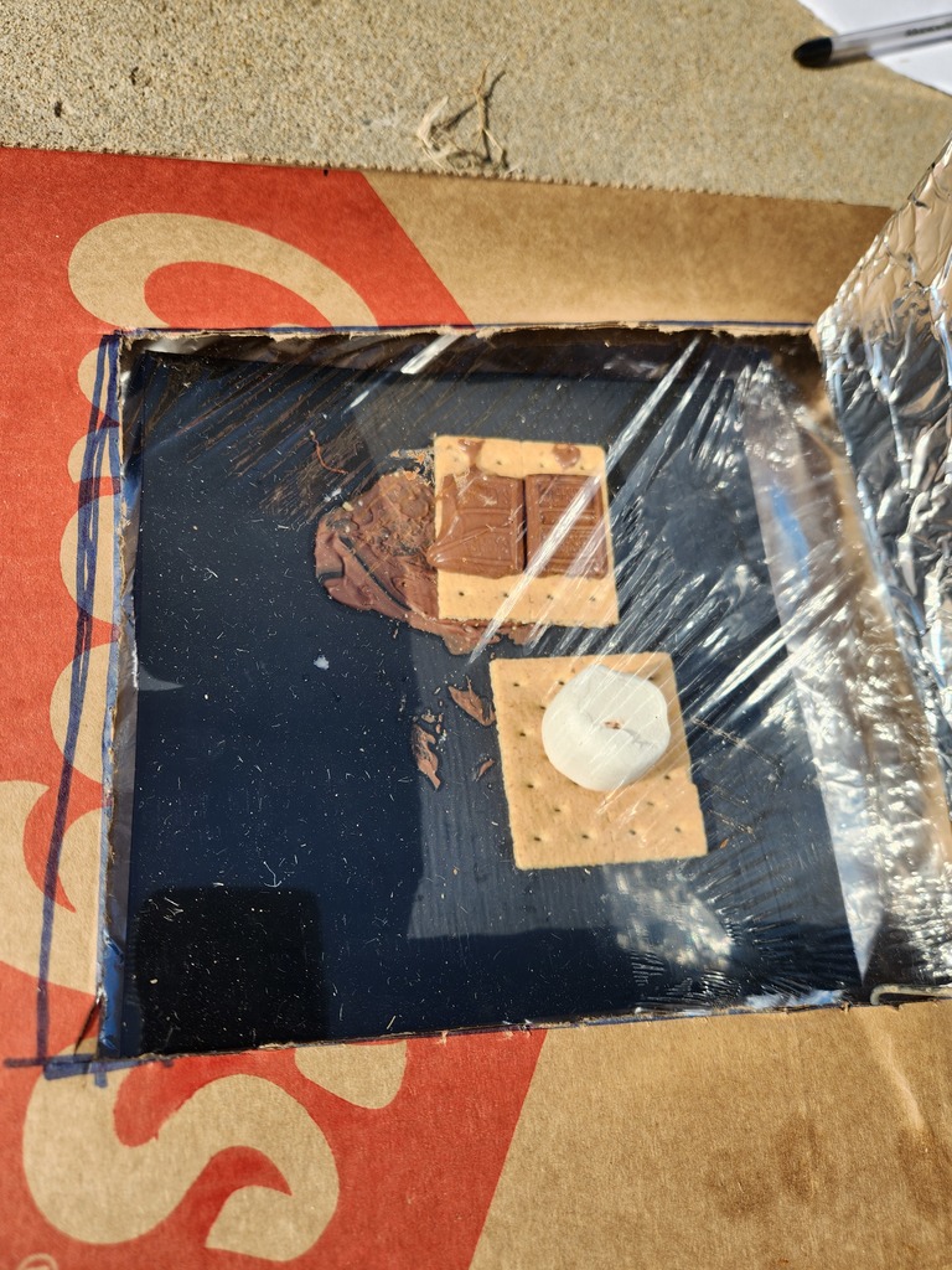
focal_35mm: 23
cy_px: 635
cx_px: 476
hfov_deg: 58.9
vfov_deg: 73.9
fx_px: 843
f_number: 1.8
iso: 20
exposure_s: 1/1513
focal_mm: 5.4
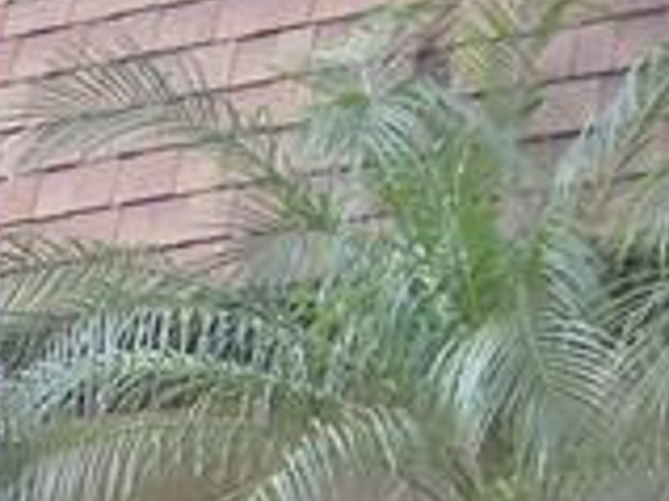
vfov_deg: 9.5
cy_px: 712
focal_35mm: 153
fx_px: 2955
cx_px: -328
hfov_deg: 12.3
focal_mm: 8
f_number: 2.8
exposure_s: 1/350
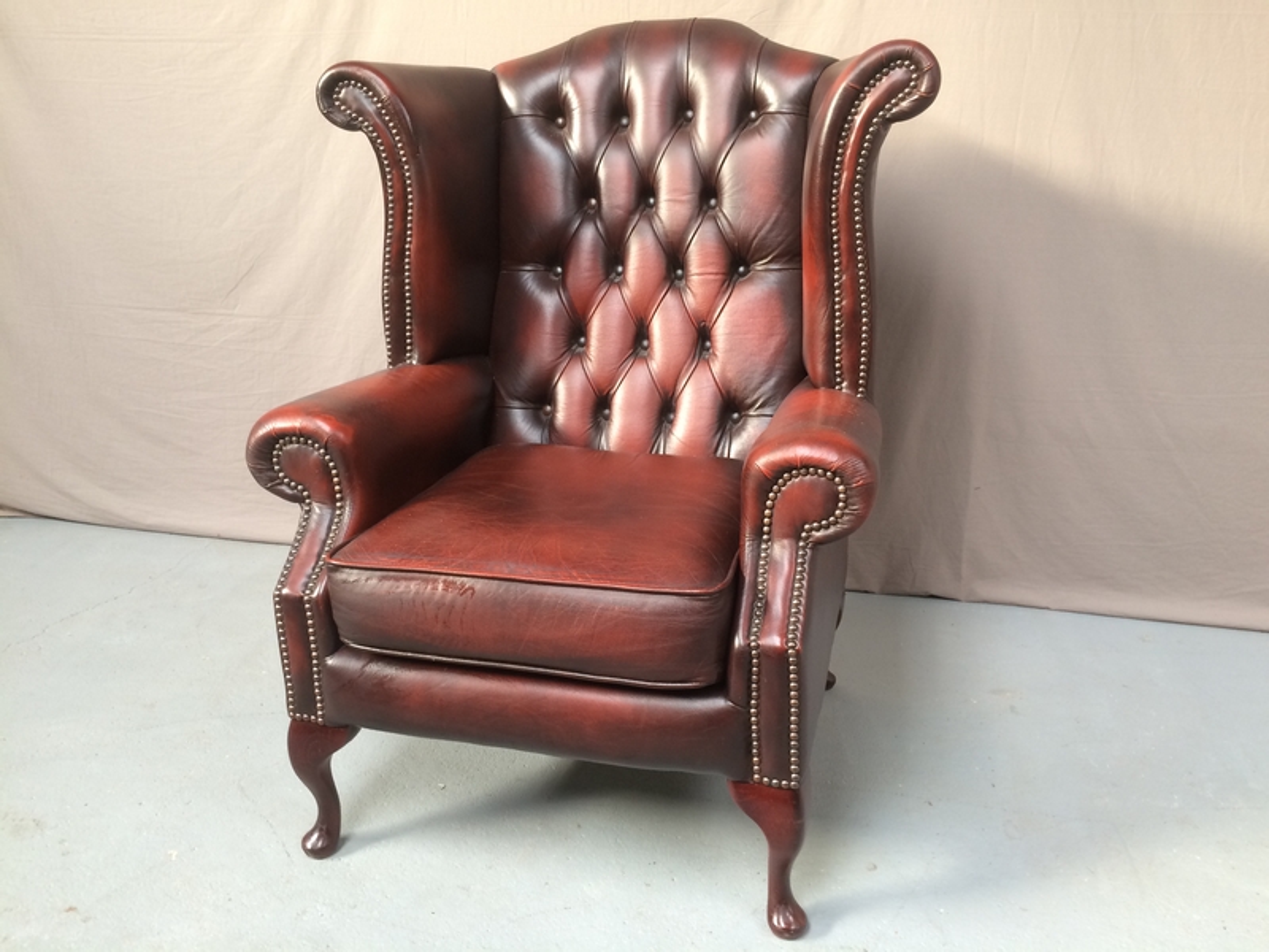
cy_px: 476
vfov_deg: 48.2
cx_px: 634
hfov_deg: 61.7
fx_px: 1063
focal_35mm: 29
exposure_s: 1/33
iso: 100
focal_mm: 4.15
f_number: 2.2
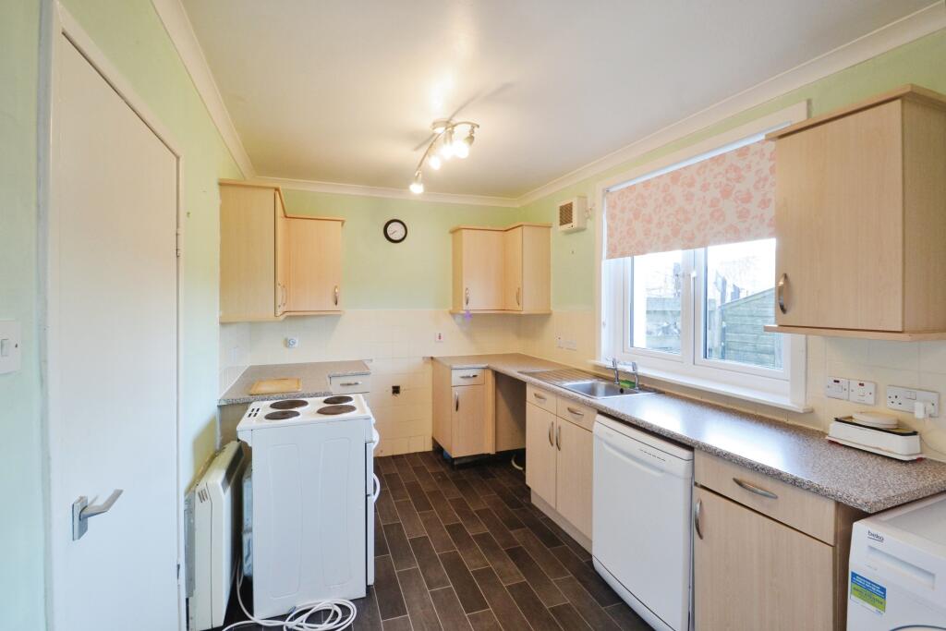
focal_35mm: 15
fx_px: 394
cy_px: 316
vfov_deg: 77.3
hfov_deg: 100.4
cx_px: 473
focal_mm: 10
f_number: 9
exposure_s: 1/15
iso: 640
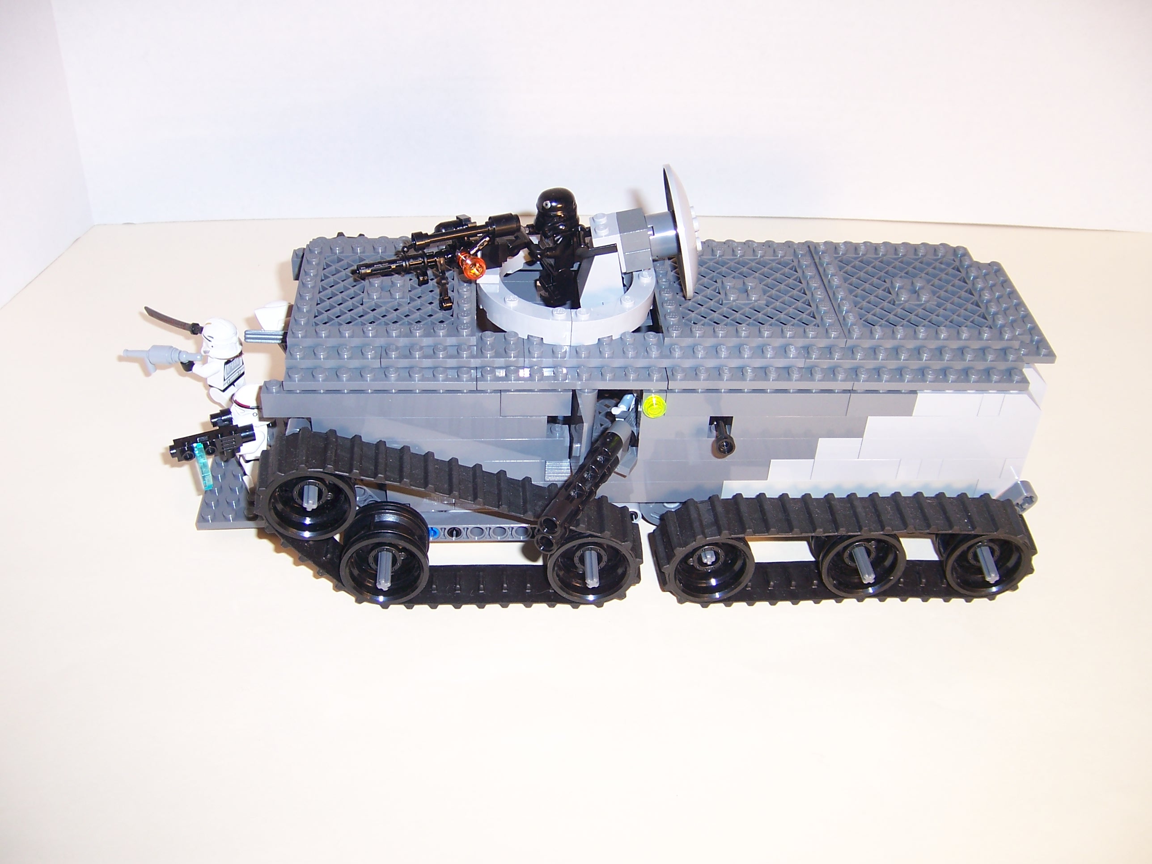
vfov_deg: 39.7
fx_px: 1198
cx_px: 576
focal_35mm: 36
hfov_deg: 51.4
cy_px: 432
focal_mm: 6.2
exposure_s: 1/500
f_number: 2.8
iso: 80
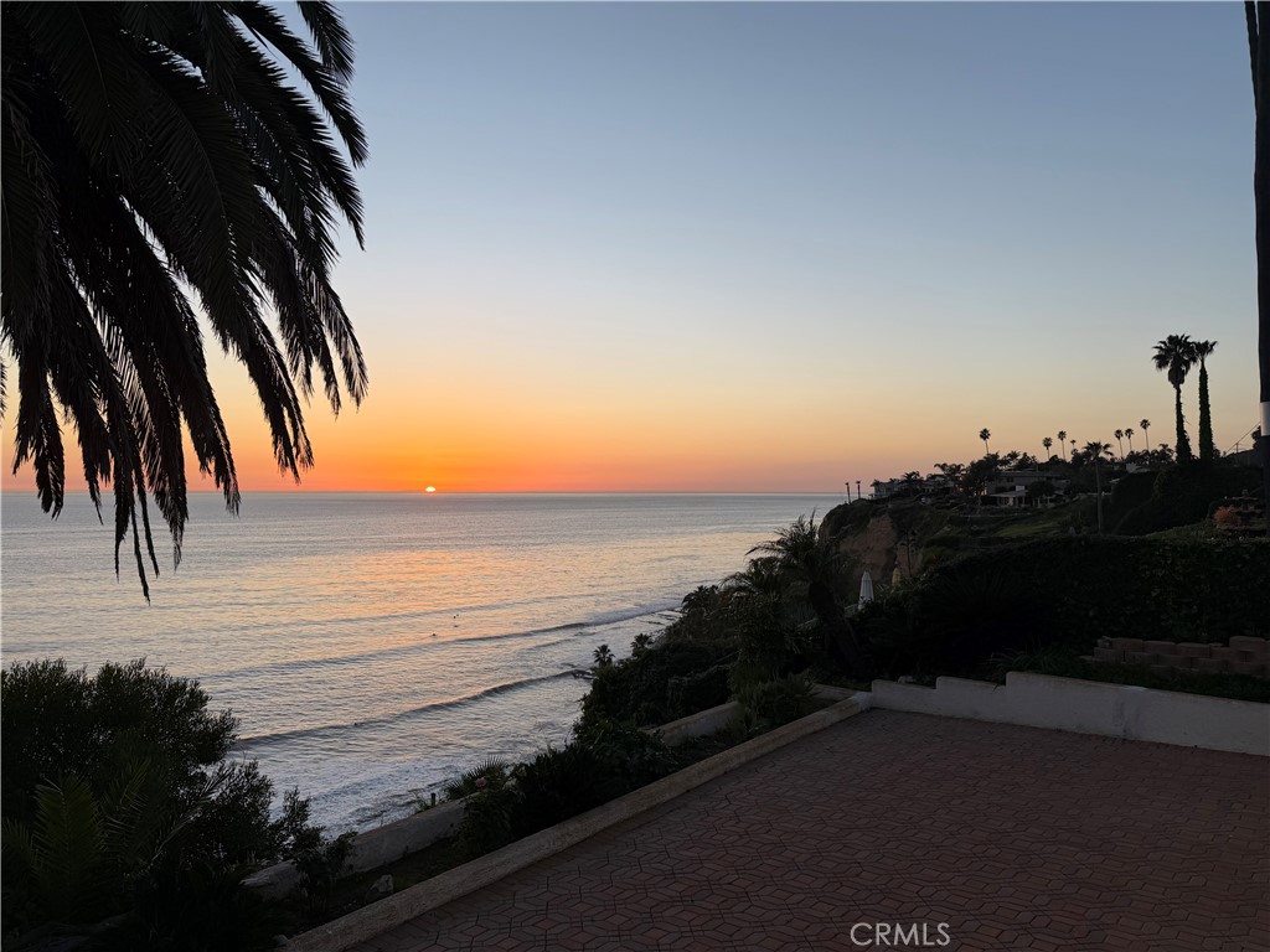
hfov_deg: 71.6
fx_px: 881
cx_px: 635
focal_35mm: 24
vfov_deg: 56.8
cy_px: 476
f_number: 1.78
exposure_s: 1/920
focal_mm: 6.76
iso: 80
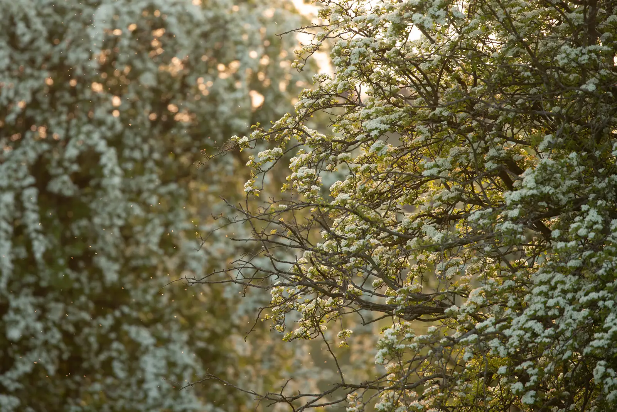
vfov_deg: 3.4
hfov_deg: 5.2
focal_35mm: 400
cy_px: 206
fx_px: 6856
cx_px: 308
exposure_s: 1/320
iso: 400
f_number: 5.6
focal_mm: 400
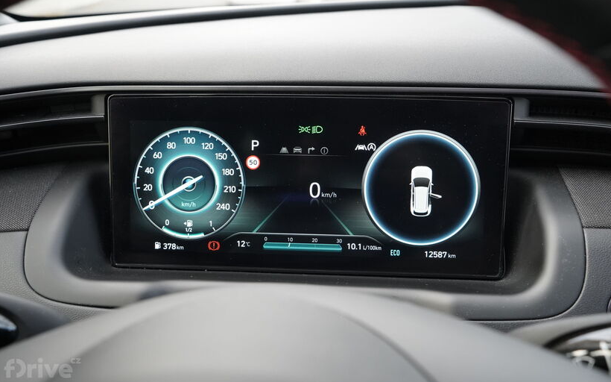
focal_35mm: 35
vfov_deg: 36.2
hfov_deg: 55.3
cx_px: 306
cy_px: 181
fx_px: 583
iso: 4000
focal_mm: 34
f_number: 6.3
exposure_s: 1/160
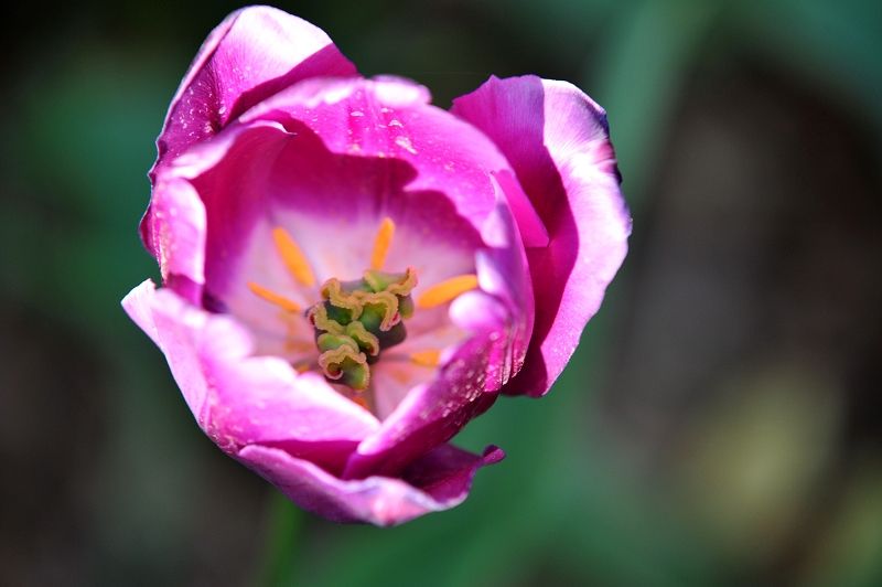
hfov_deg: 10.3
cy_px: 294
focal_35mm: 200
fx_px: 4896
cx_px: 441
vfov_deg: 6.9
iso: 800
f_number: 5.6
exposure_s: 1/320
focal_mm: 200
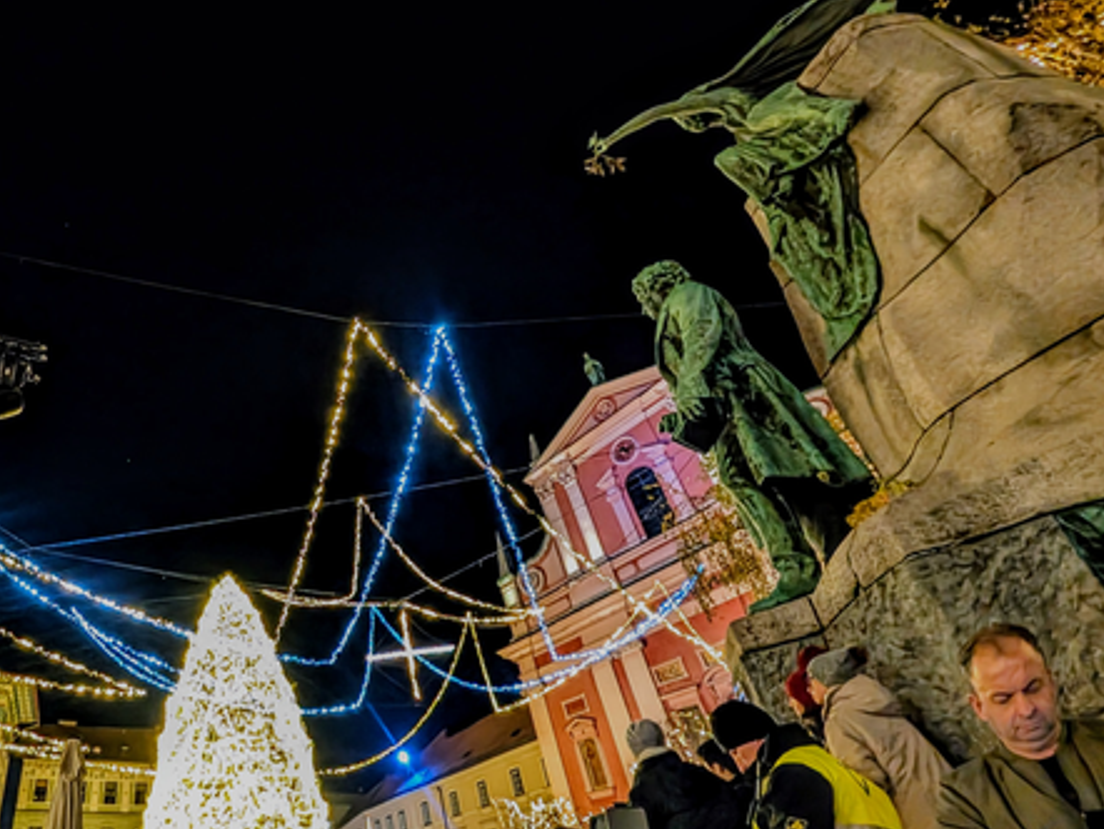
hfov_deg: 72.7
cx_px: 210
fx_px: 638
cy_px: 467
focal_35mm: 20
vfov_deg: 65.8
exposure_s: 1/25
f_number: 1.7
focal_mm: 2.02
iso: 472
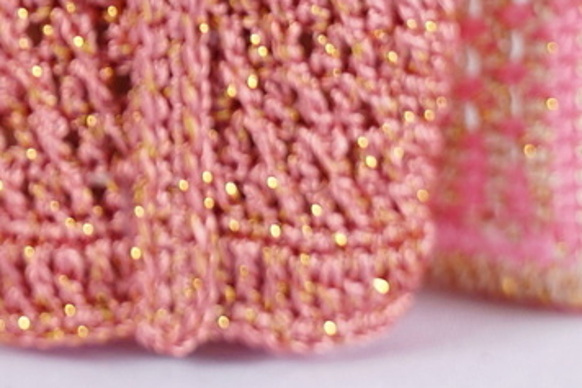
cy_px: -809
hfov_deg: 6.7
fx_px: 4944
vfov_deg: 4.3
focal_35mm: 306
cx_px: -272
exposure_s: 1/160
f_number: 3.5
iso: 100
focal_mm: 43
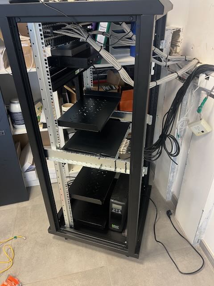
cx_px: 107
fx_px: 214
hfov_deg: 53.1
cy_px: 143
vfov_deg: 67.3
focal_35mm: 26
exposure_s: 1/50
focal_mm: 5.7
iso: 200
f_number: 1.5
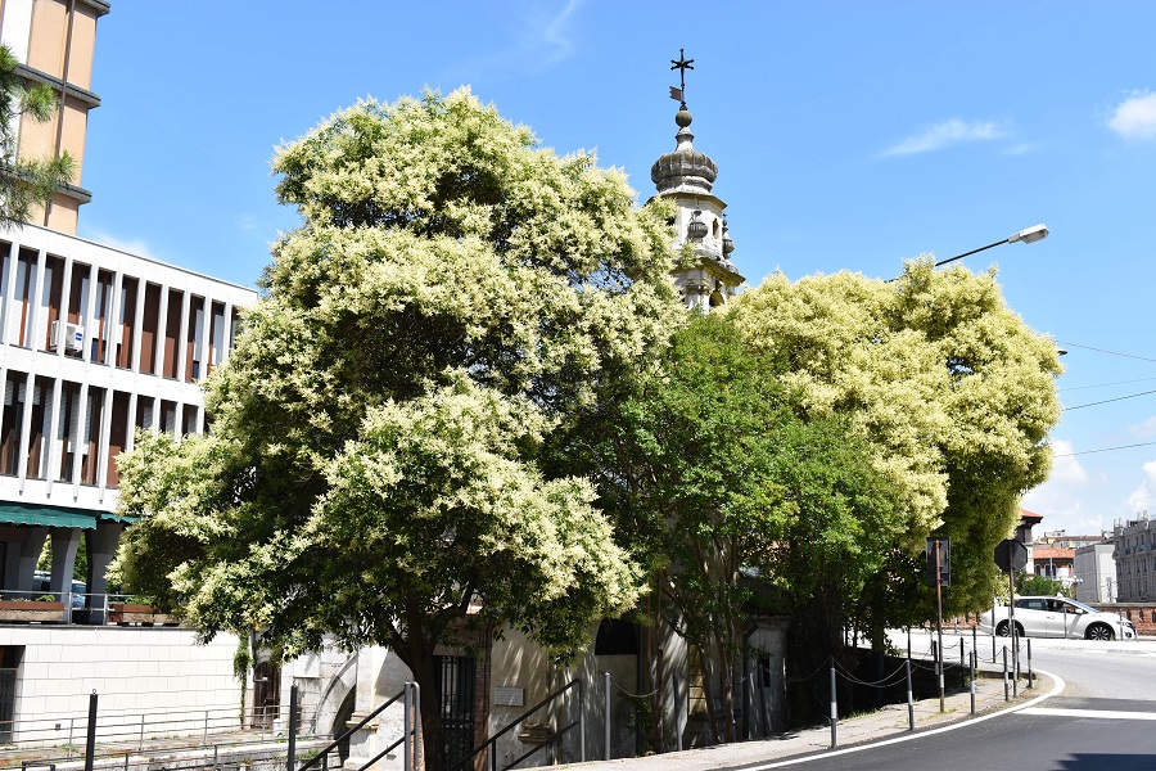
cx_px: 578
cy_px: 386
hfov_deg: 49.6
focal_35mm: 39
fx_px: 1252
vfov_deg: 34.2
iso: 200
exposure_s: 1/320
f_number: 9
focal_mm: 26
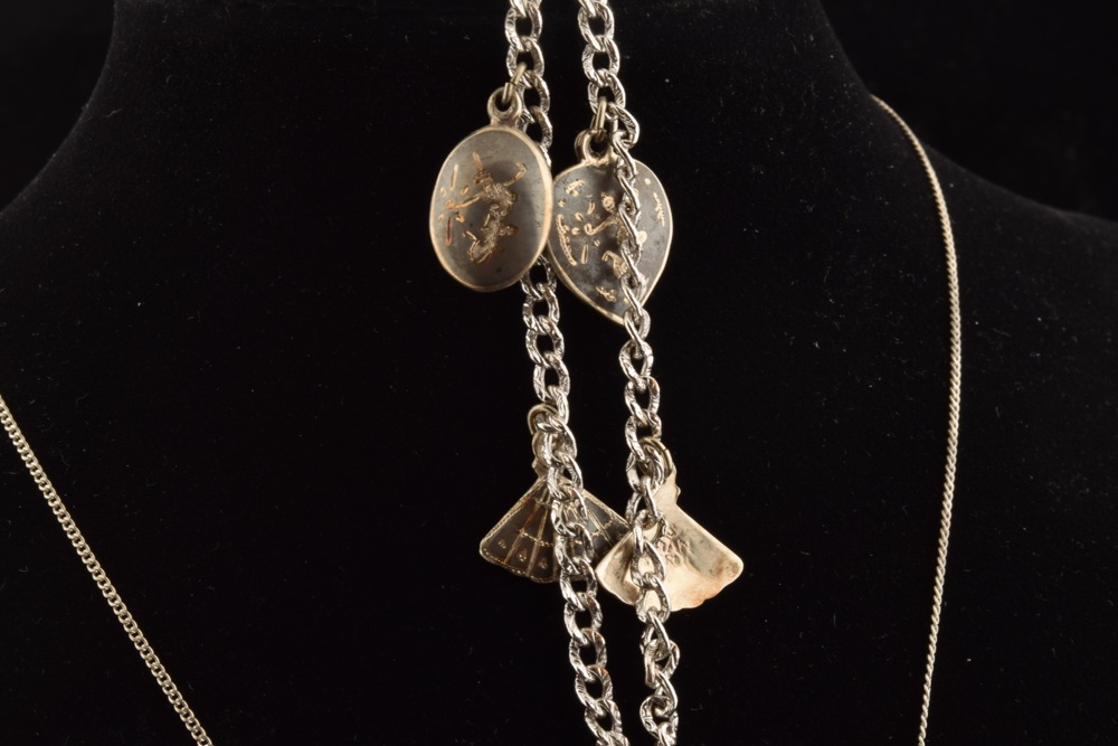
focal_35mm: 90
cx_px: 559
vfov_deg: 15.2
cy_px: 373
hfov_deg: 22.6
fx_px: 2795
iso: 100
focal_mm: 60
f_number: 25
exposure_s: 1/125
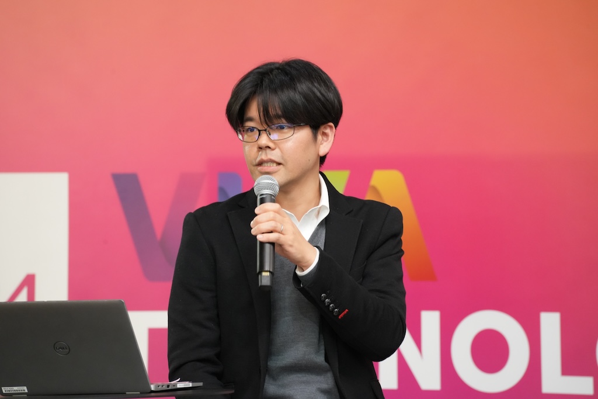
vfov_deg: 4.8
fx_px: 4768
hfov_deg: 7.2
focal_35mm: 287
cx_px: 299
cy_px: 200
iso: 5000
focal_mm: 287
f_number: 9
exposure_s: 1/60
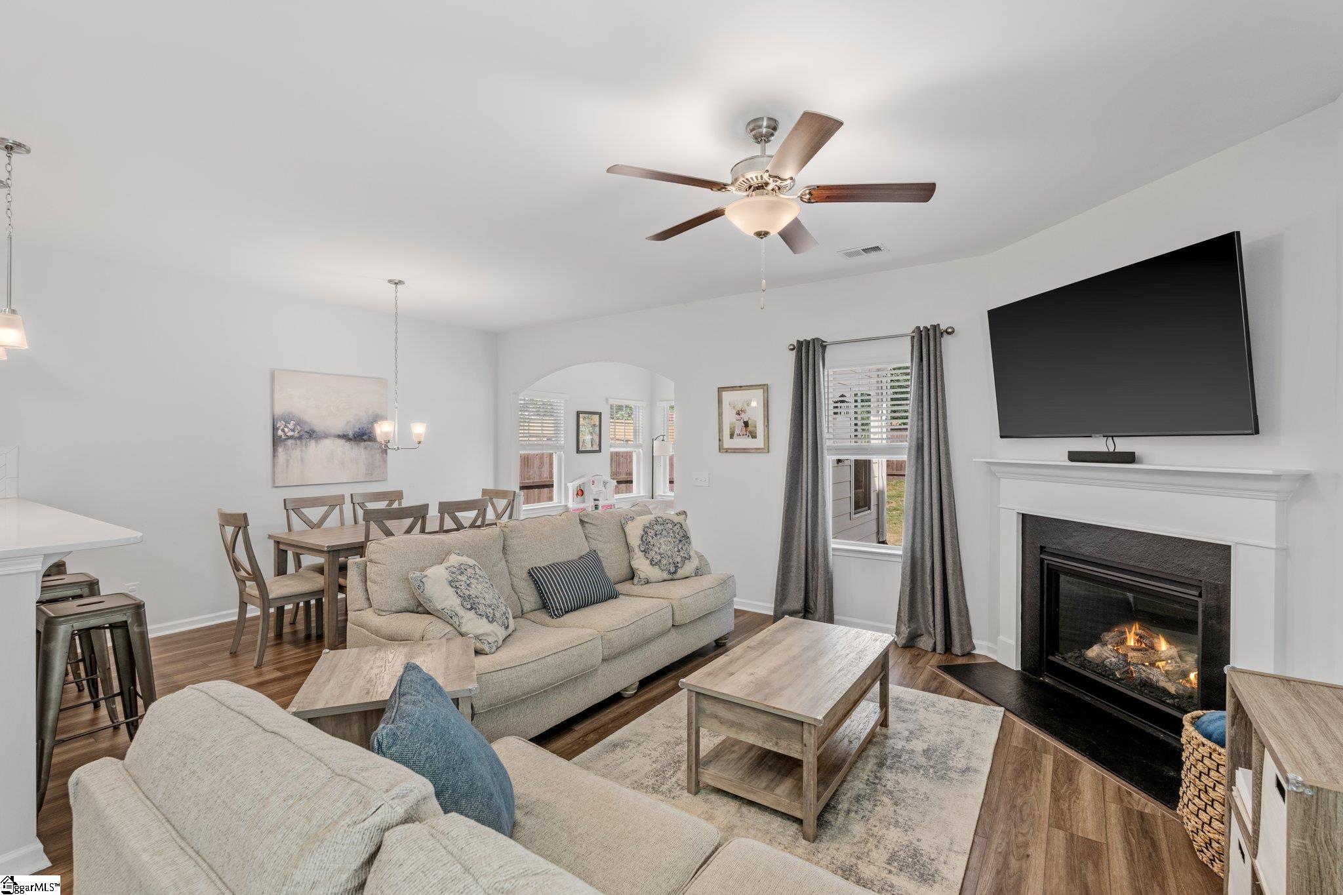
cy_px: 448
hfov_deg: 96.7
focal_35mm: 16
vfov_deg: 73.7
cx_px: 672
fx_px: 597
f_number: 8
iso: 200
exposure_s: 1/2
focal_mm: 16
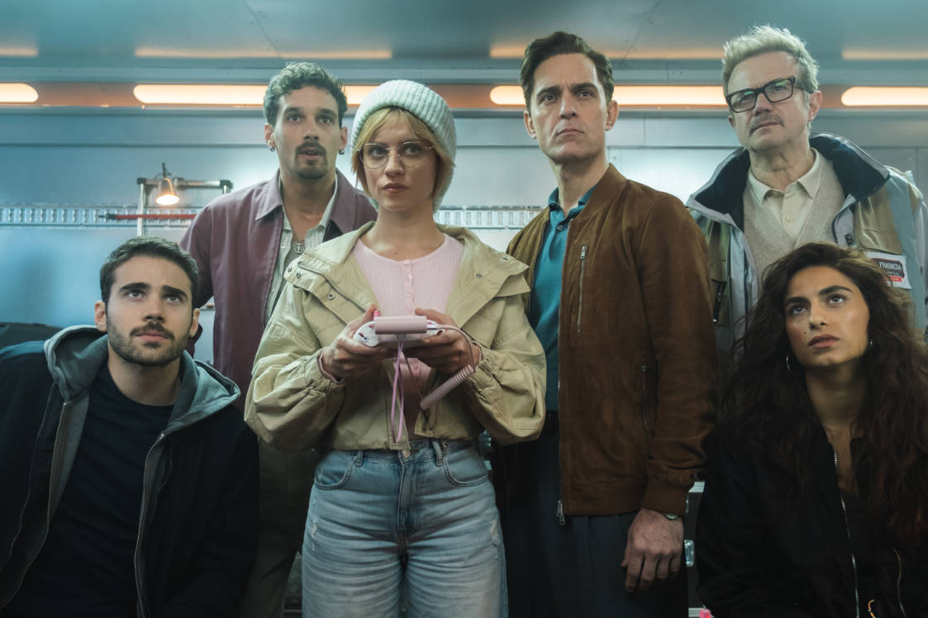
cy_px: 303
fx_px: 799
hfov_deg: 60.3
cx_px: 457
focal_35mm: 31
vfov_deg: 42.3
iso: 1250
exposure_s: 1/125
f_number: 2.8
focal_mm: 19.4
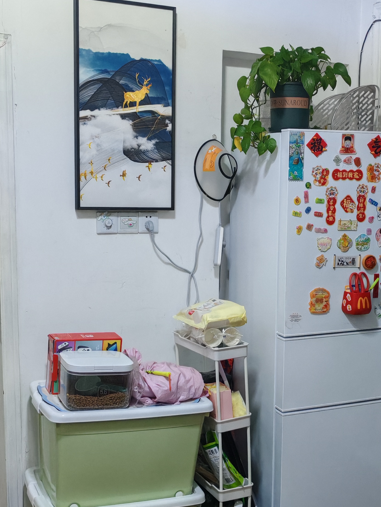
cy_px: 279
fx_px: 734
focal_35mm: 50
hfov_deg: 29.0
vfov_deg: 38.2
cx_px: 237
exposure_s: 1/100
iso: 800
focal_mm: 5.52
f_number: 1.95
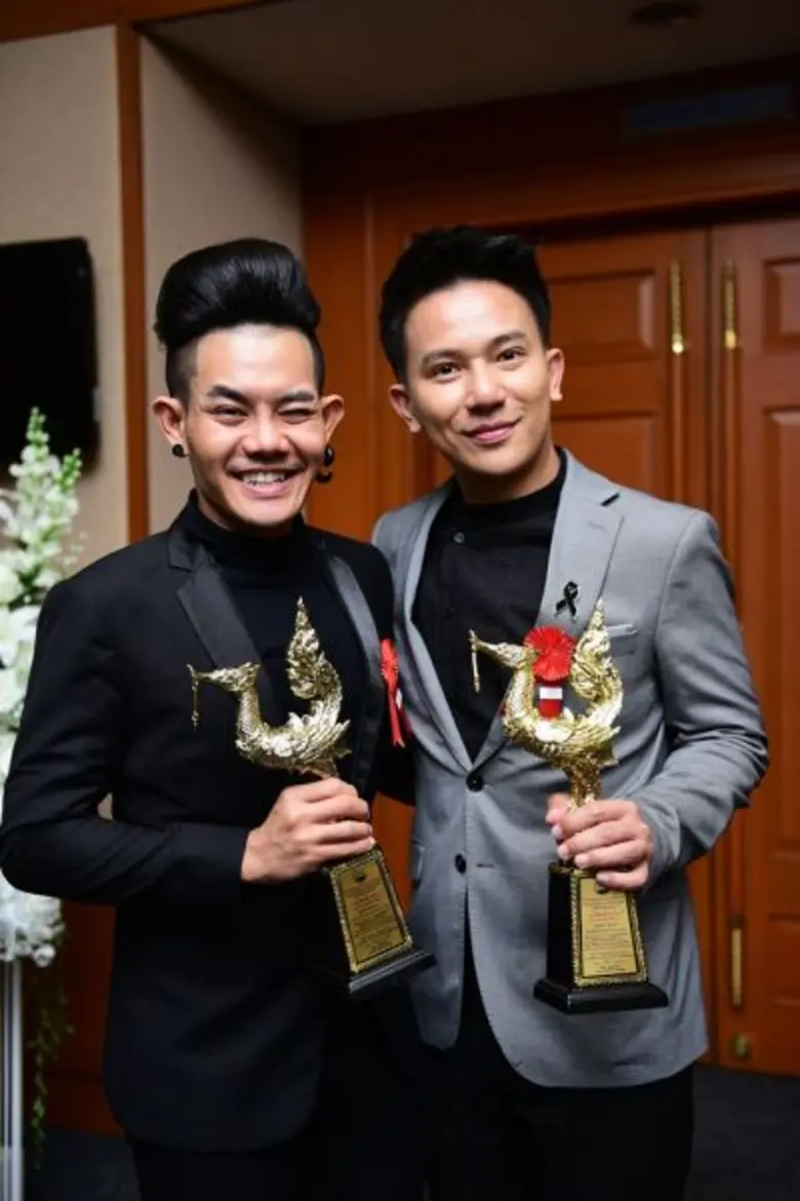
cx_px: 400
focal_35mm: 45
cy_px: 600
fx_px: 1500
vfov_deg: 43.6
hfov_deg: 29.9
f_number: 2.8
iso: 1600
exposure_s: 1/320
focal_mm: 45
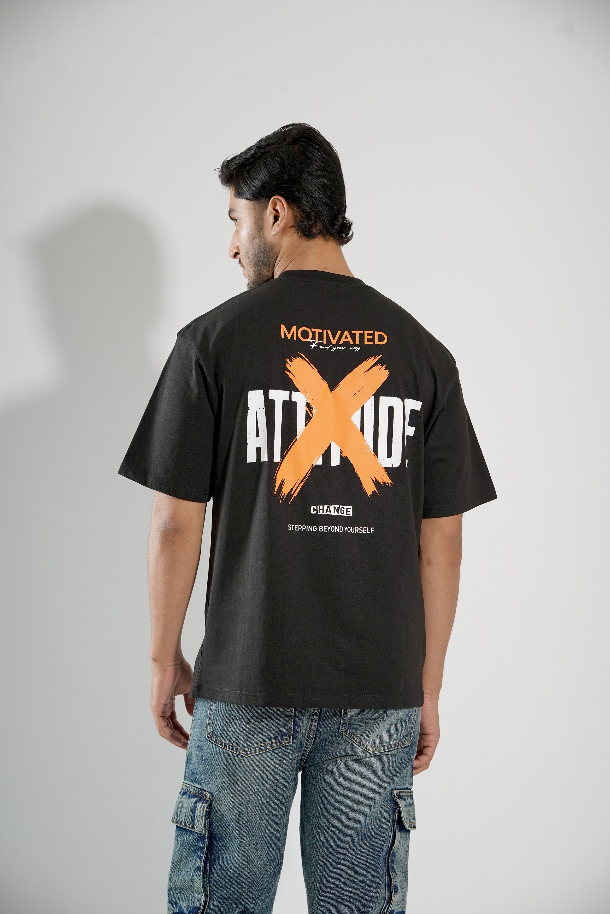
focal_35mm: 85
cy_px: 457
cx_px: 305
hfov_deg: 16.1
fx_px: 2160
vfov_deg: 23.9
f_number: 5.6
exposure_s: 1/160
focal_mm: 85
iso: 400
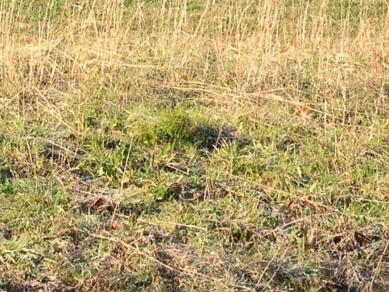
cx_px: 147
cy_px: -249
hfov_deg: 14.1
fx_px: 1573
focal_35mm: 140
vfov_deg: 10.0
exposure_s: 1/511
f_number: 2.4
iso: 50
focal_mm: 4.12
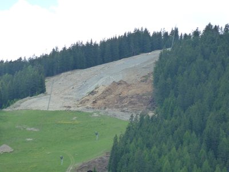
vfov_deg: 4.6
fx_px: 2117
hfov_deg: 6.2
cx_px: 114
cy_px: 86
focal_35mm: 320
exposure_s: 1/160
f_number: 4.9
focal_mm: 49.2
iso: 125
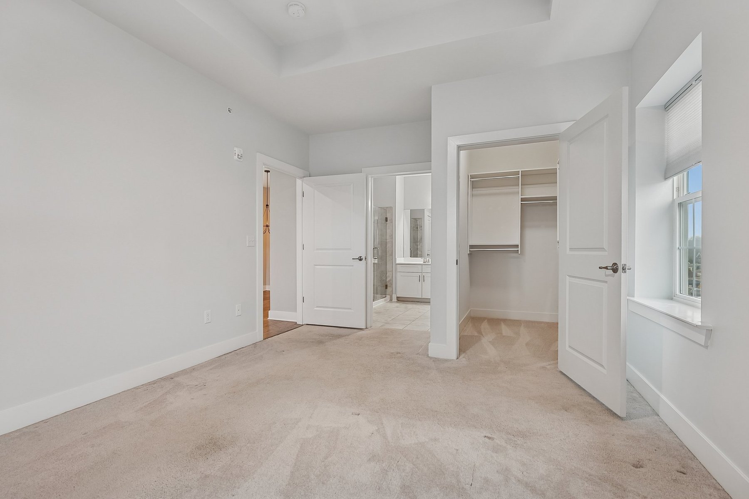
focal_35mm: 17
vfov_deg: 71.4
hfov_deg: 94.3
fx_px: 347
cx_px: 374
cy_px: 250
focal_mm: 16.7
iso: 100
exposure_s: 1/4
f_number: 7.1
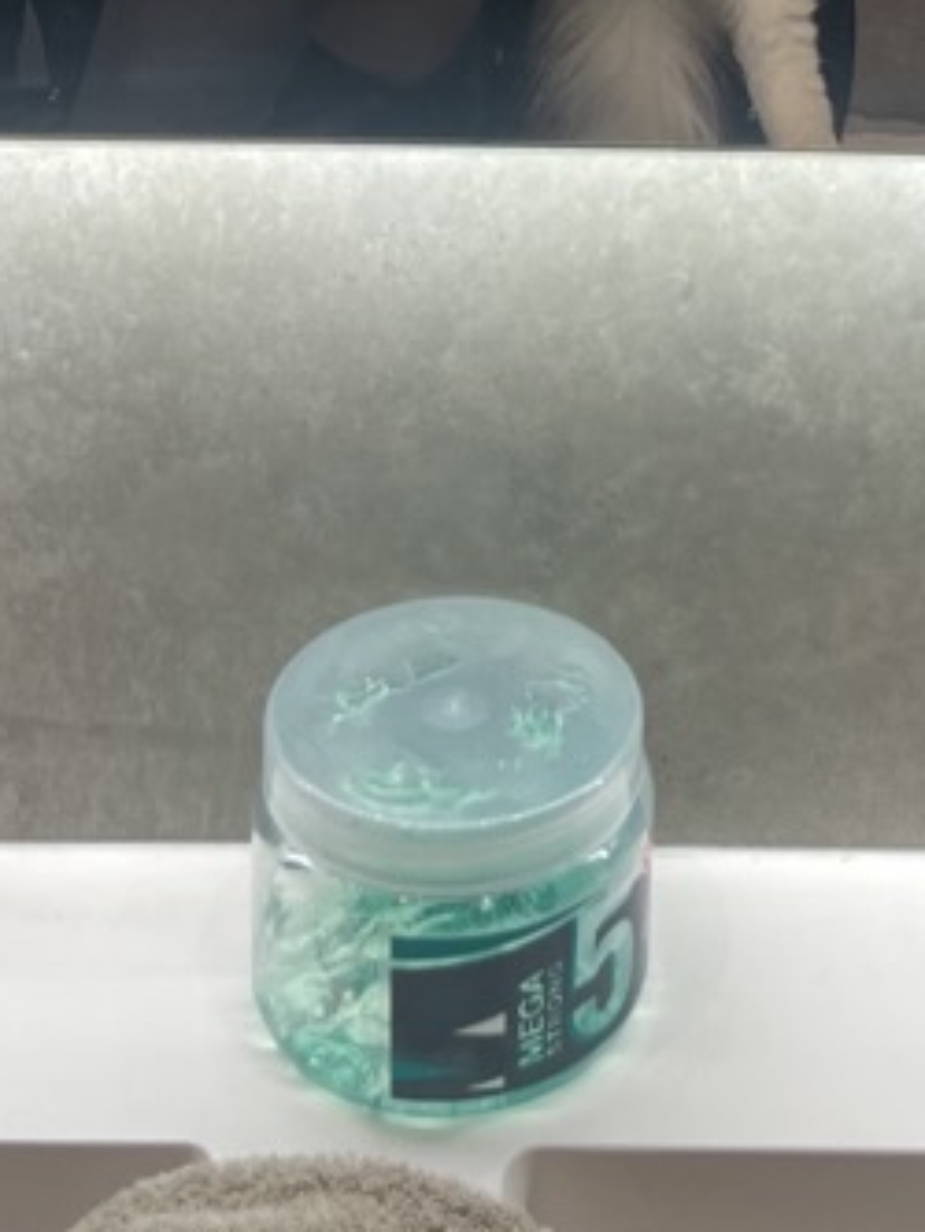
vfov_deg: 21.5
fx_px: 2848
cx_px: 747
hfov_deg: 18.3
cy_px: -459
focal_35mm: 80
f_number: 1.6
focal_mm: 5.1
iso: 100
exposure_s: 1/100
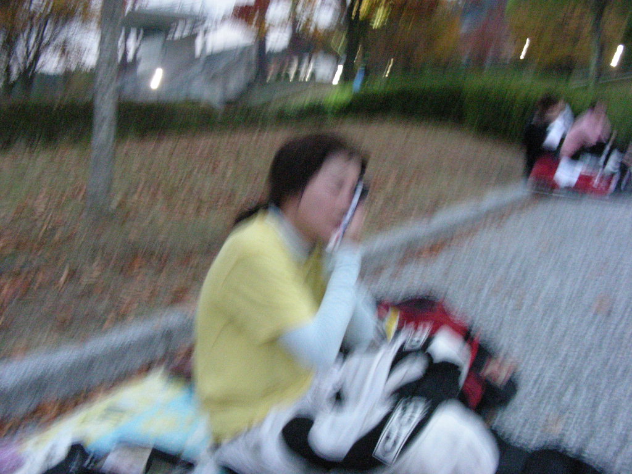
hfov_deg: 49.0
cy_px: 237
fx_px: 694
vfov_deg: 37.7
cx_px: 316
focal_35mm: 38
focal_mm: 6.3
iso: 800
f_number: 3.5
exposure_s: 1/3.4
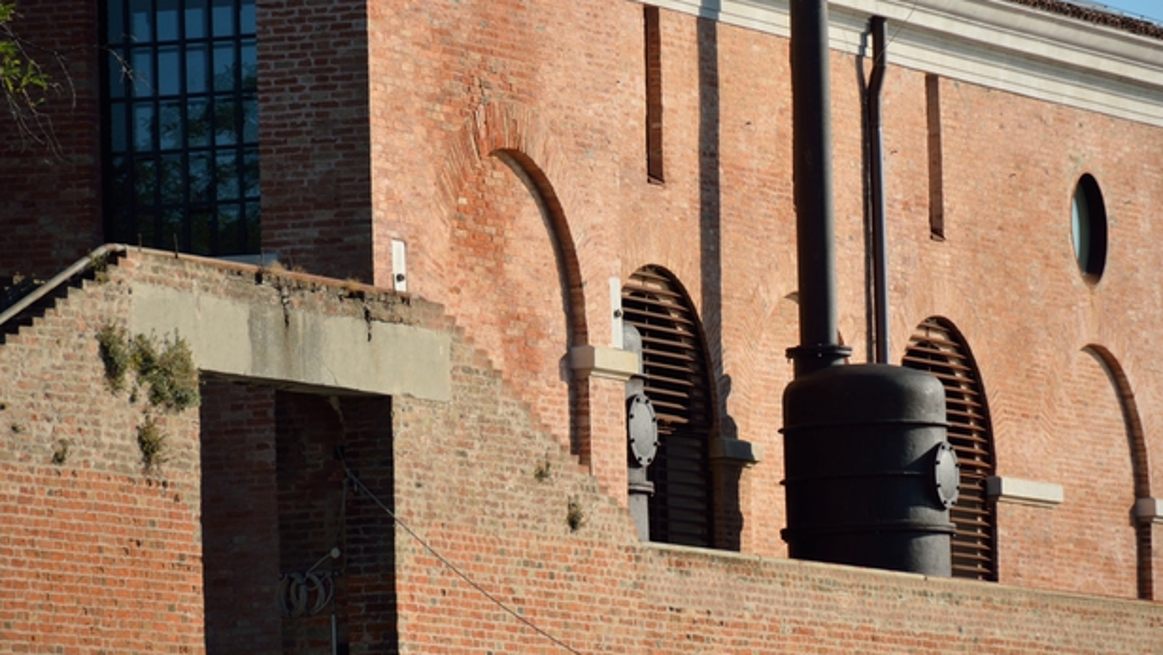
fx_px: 10982
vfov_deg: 3.4
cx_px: 631
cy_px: 292
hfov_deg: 6.1
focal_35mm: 356
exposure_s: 1/500
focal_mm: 200
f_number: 5.6
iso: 100
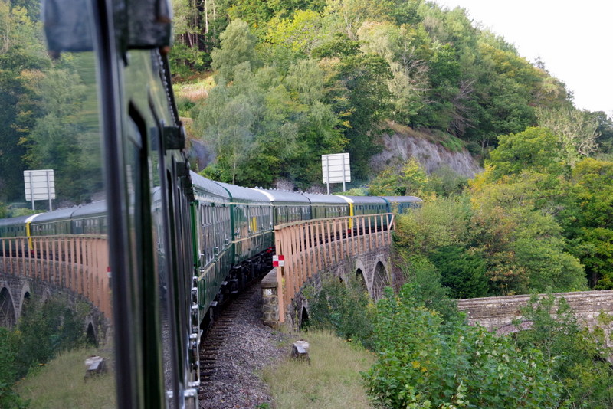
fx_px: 1226
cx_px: 306
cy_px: 204
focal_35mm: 72
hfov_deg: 28.1
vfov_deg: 18.9
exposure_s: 1/400
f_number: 8
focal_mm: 48
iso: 1600
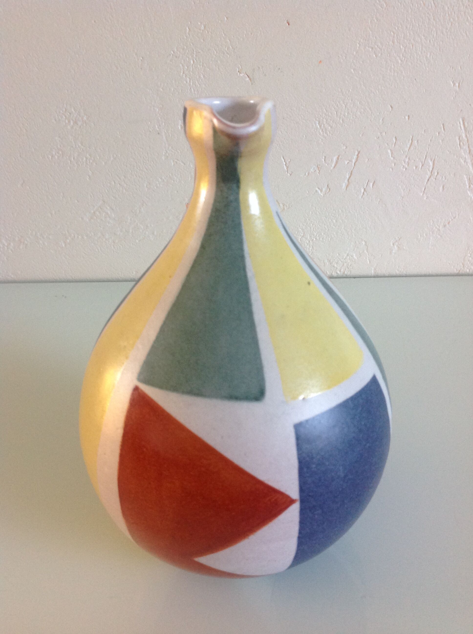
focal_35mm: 35
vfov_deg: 52.7
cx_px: 236
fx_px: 639
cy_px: 317
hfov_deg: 40.6
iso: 125
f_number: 2.4
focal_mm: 4.28
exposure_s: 1/17
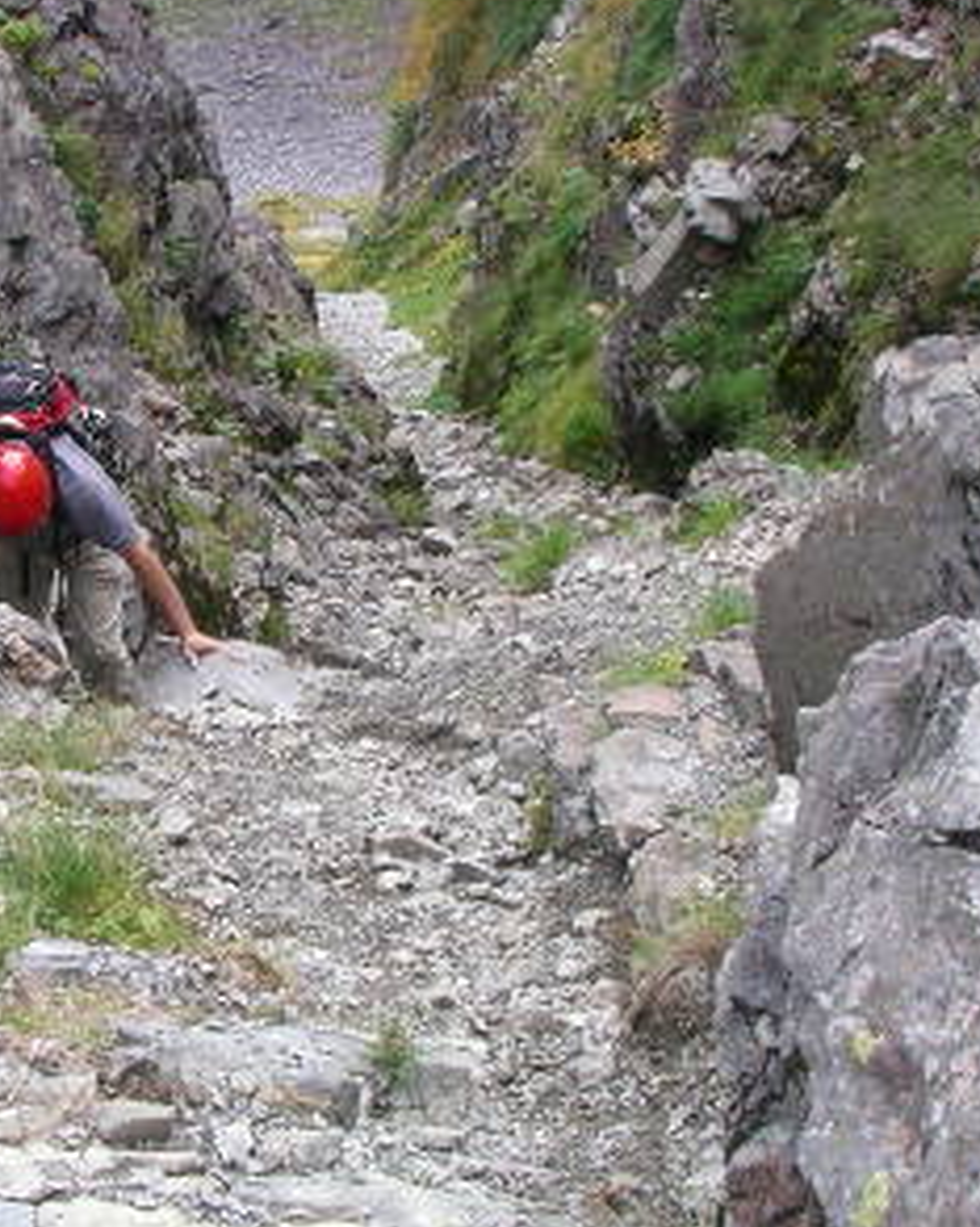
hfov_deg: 19.3
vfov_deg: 24.0
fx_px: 2867
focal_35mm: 79
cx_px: 297
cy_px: 369
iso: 80
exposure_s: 1/100
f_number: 2.8
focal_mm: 5.7
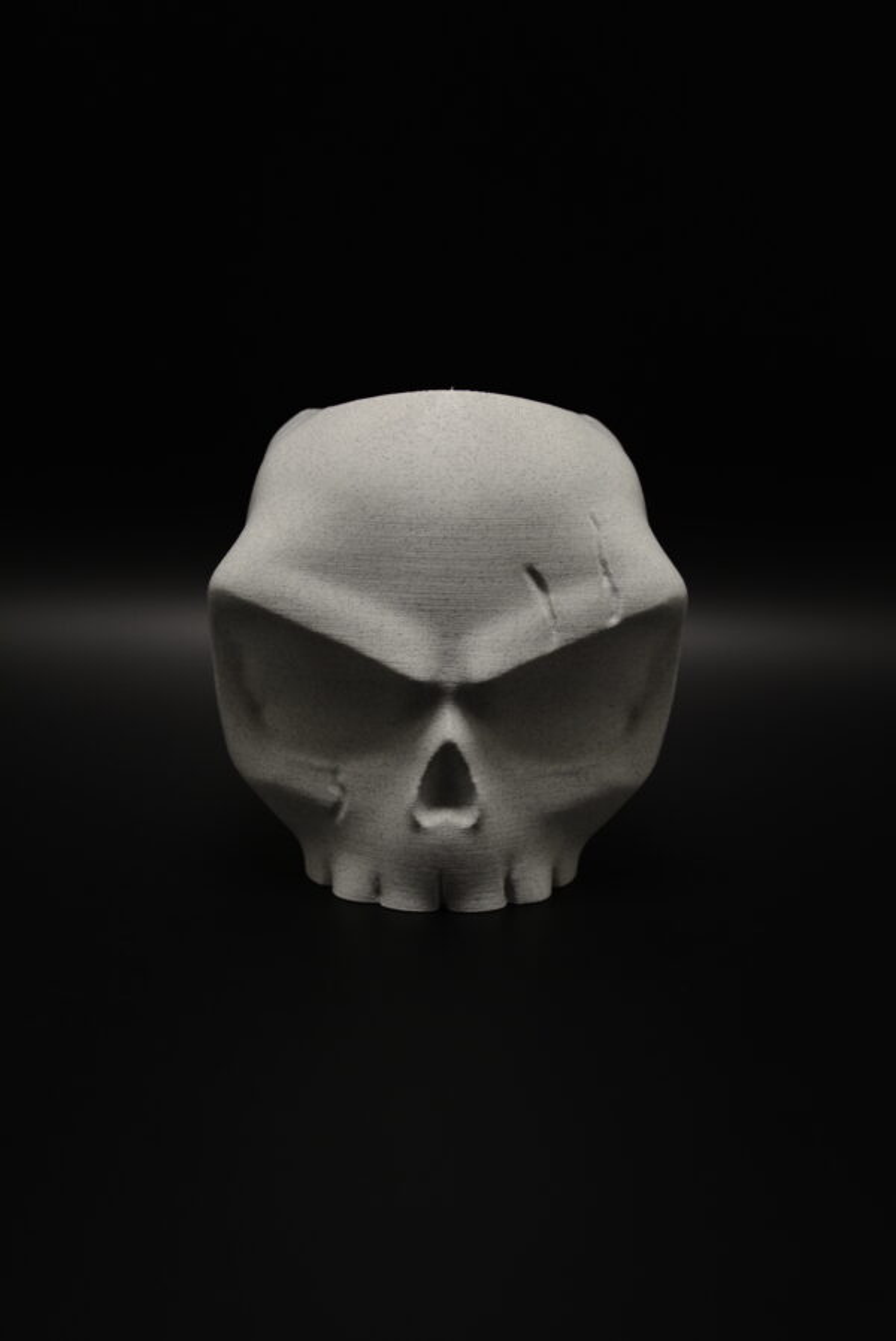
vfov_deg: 33.4
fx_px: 2236
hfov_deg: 22.7
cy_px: 670
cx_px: 448
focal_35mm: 60
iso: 400
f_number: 4.5
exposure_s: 1/60
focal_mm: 40
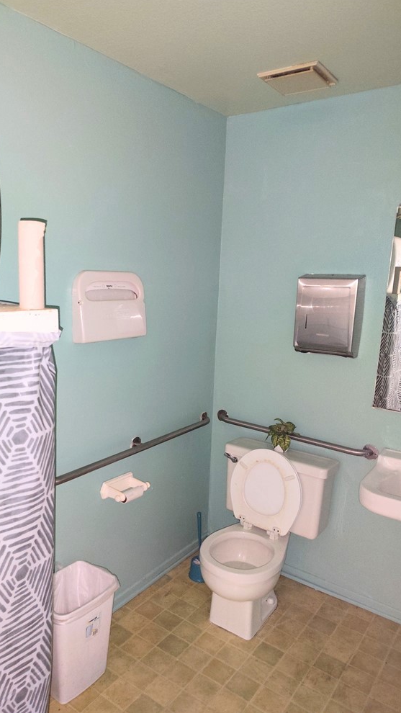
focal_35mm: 27
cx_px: 153
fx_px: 510
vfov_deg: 69.8
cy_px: 365
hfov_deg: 42.6
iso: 2247
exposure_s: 1/30
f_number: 1.8
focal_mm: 5.56
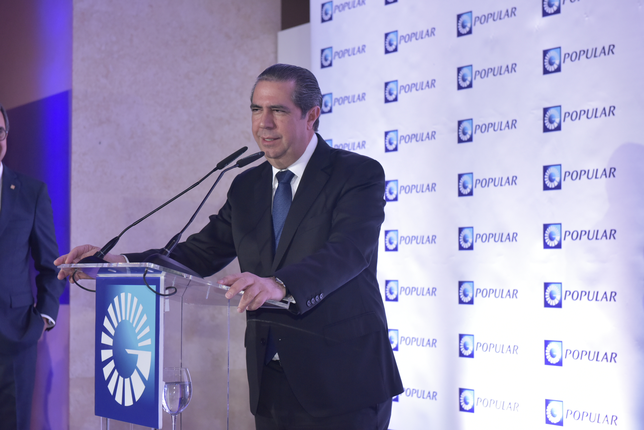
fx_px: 1253
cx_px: 322
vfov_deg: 19.5
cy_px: 215
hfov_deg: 28.8
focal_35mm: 70
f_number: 6.3
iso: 3200
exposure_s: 1/125
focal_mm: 70
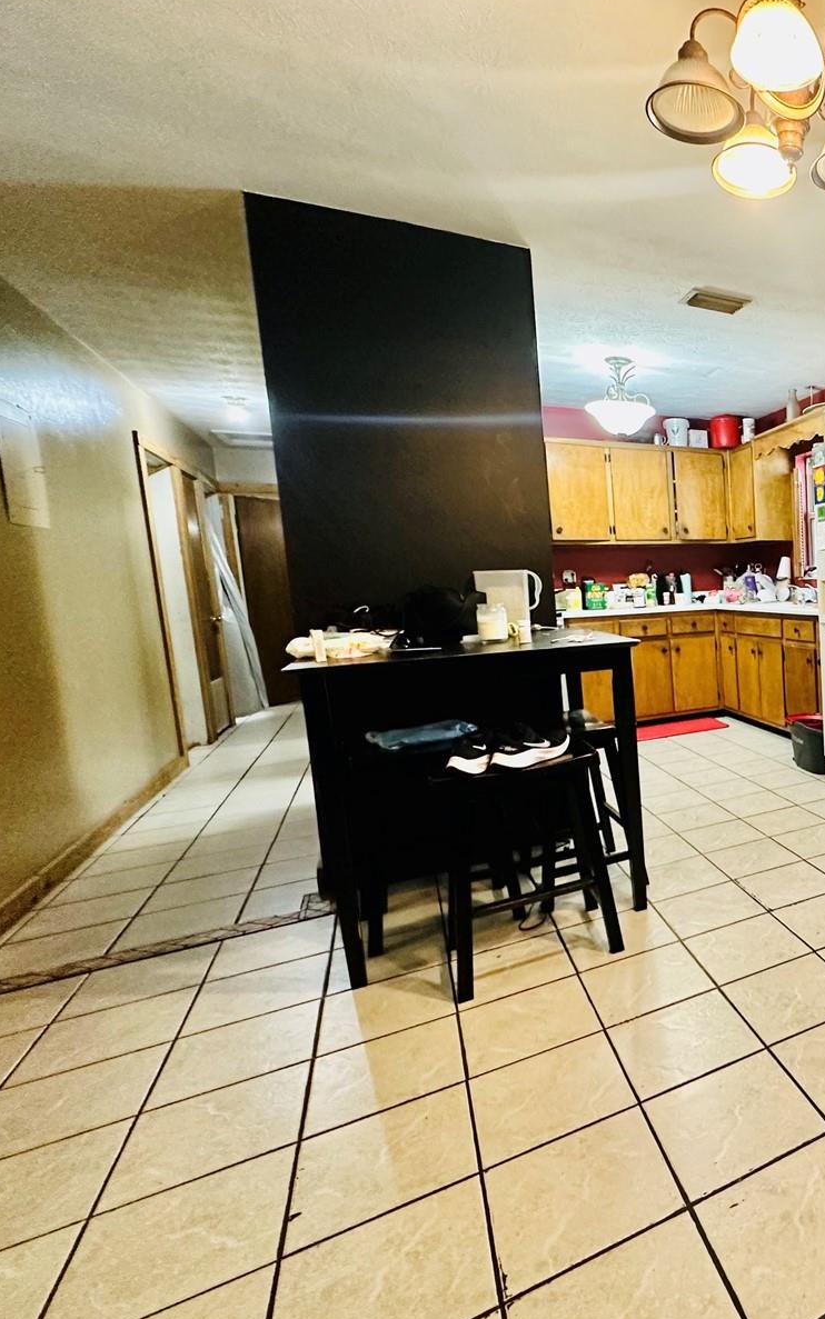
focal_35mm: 20
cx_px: 851
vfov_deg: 85.1
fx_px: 719
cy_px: 657
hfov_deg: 47.7
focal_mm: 2.22
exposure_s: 1/60
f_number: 2.2
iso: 400
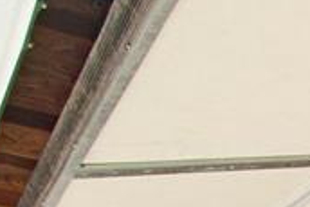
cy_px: 541
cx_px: 842
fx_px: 922
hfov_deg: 12.4
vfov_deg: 10.5
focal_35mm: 107
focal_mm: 12
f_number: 5.6
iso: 110
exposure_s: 1/125
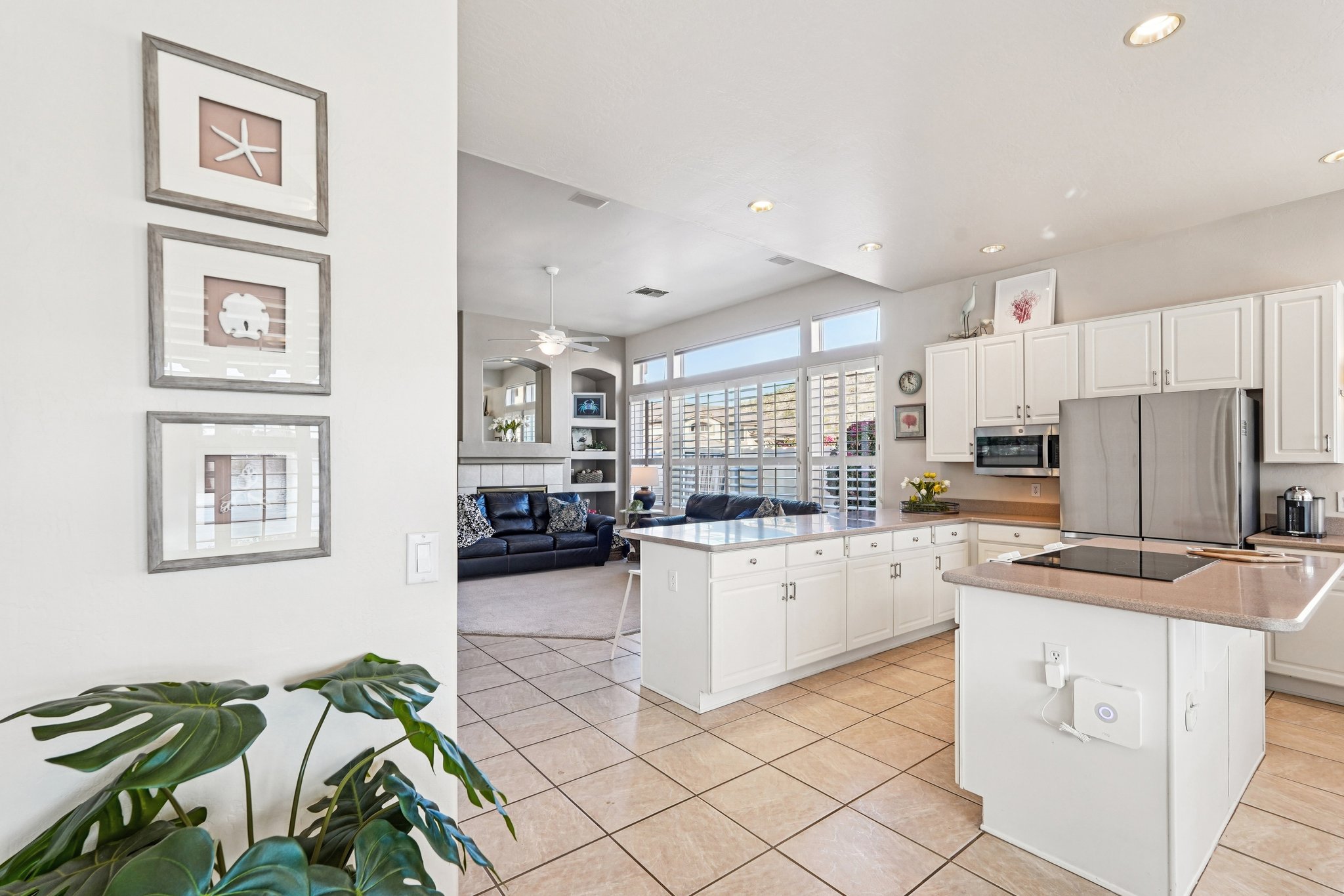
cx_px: 672
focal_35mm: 16
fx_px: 597
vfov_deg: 73.7
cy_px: 448
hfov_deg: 96.7
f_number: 8
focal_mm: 16
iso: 400
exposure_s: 1/50
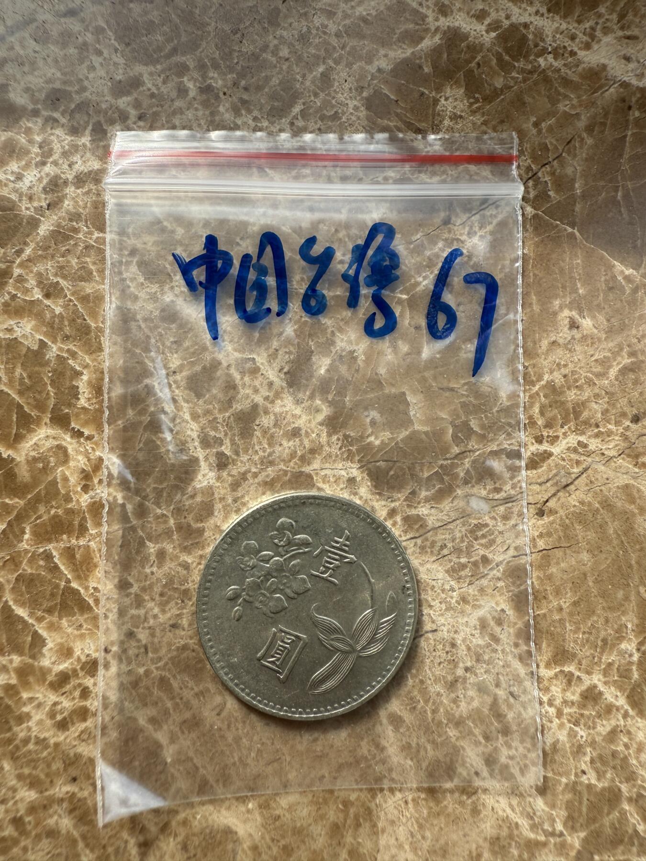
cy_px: 430
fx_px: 597
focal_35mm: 24
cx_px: 323
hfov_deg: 56.8
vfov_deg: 71.6
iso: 40
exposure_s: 1/307
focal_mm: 2.22
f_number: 2.2
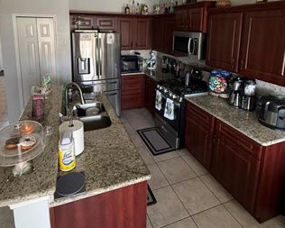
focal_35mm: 23
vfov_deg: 58.0
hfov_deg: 72.6
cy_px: 59
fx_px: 194
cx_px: 138
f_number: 2.2
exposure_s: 1/60
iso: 400
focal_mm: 2.22
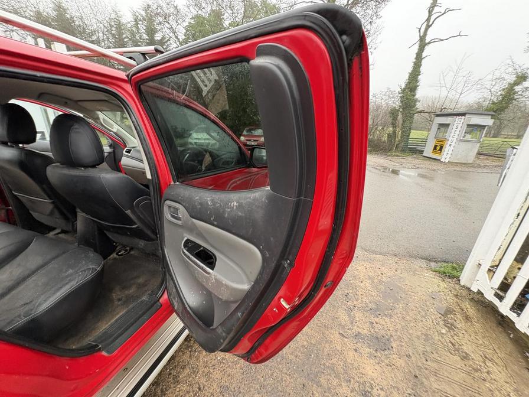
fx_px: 214
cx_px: 264
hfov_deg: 102.1
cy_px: 198
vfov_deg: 85.7
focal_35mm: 14
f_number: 2.2
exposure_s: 1/60
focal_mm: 2.22
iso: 250
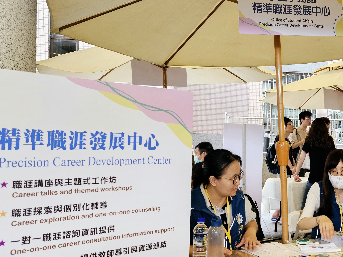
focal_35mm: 43
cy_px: 139
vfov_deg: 33.6
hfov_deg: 41.3
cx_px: 292
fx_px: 426
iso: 500
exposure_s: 1/120
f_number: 1.8
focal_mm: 5.4
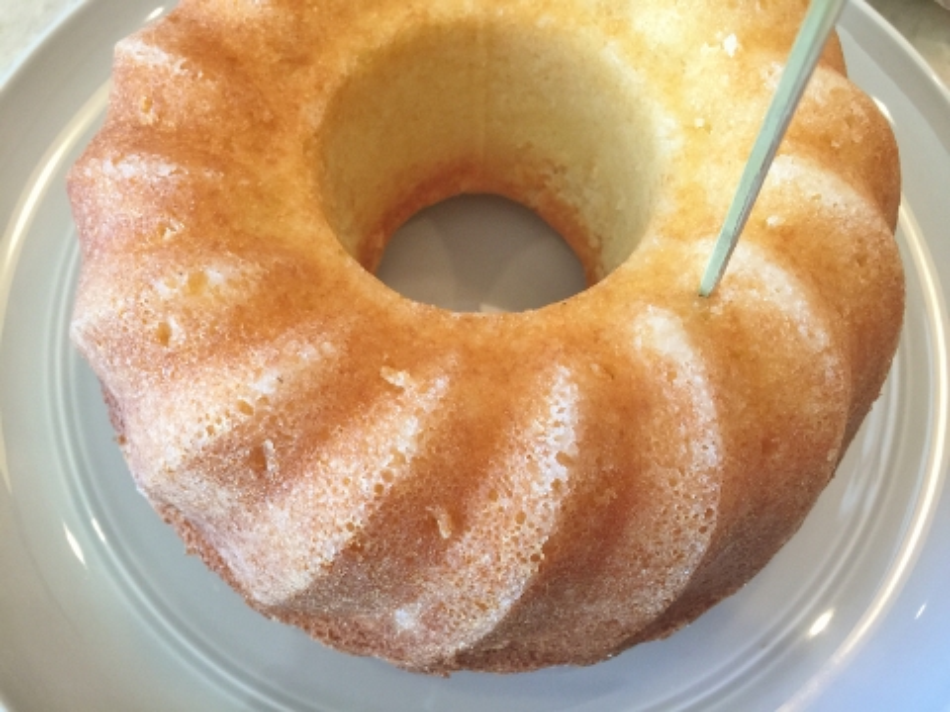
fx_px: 796
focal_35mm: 29
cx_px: 475
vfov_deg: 48.2
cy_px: 356
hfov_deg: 61.7
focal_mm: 4.15
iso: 50
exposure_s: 1/30
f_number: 2.2
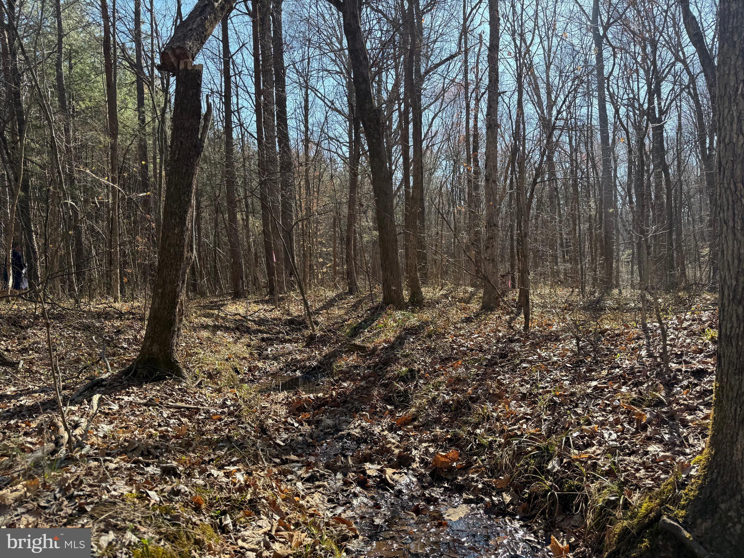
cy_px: 279
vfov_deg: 56.8
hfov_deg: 71.6
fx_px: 516
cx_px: 372
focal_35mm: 24
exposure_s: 1/1005
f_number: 1.78
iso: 80
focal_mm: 6.76
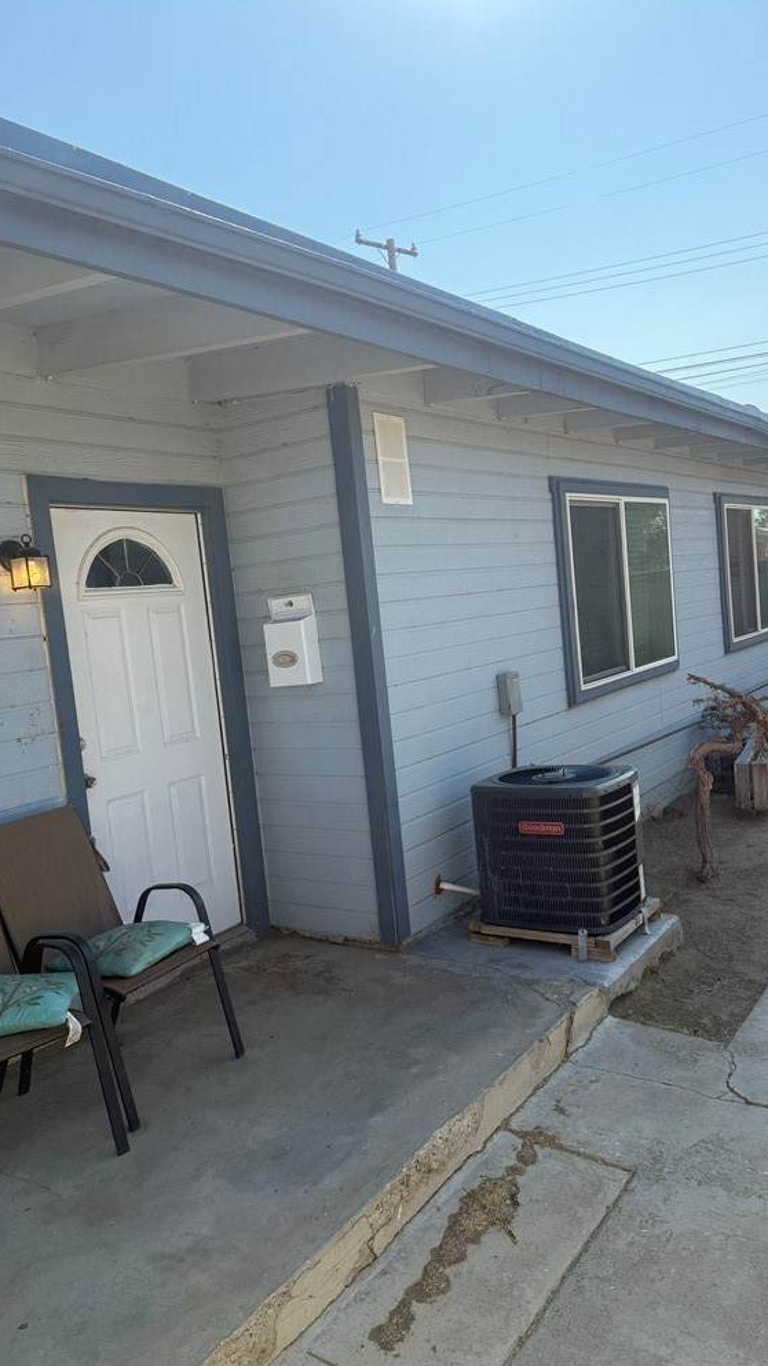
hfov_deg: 42.9
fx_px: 977
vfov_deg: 69.9
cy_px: 687
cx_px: 358
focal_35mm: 27
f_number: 1.78
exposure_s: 1/4167
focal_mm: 6.76
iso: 100
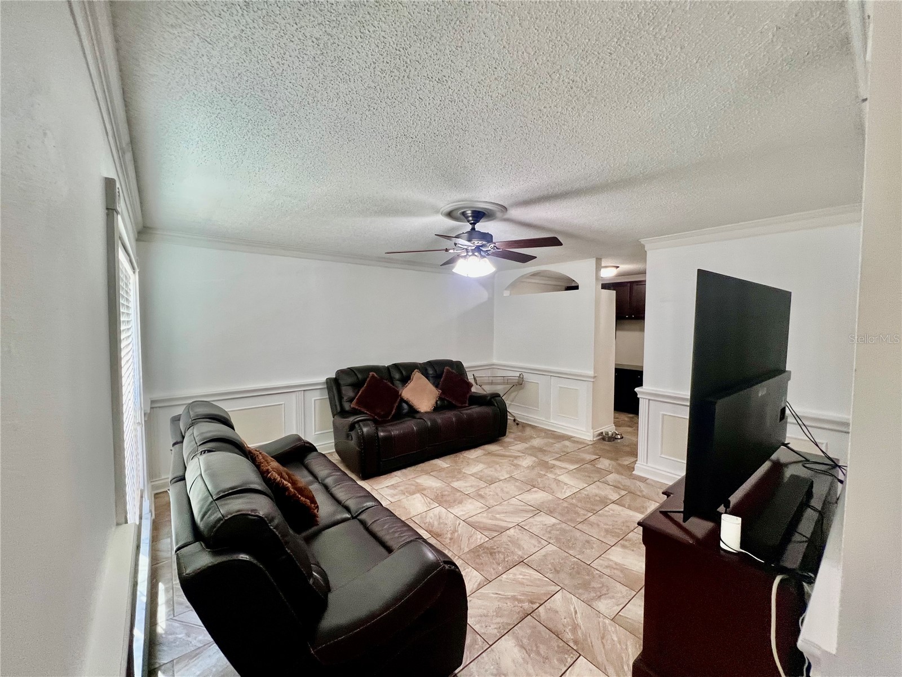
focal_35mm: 13
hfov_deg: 106.2
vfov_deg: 89.9
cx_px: 451
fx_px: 339
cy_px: 338
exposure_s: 1/120
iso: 200
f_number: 1.8
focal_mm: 1.57
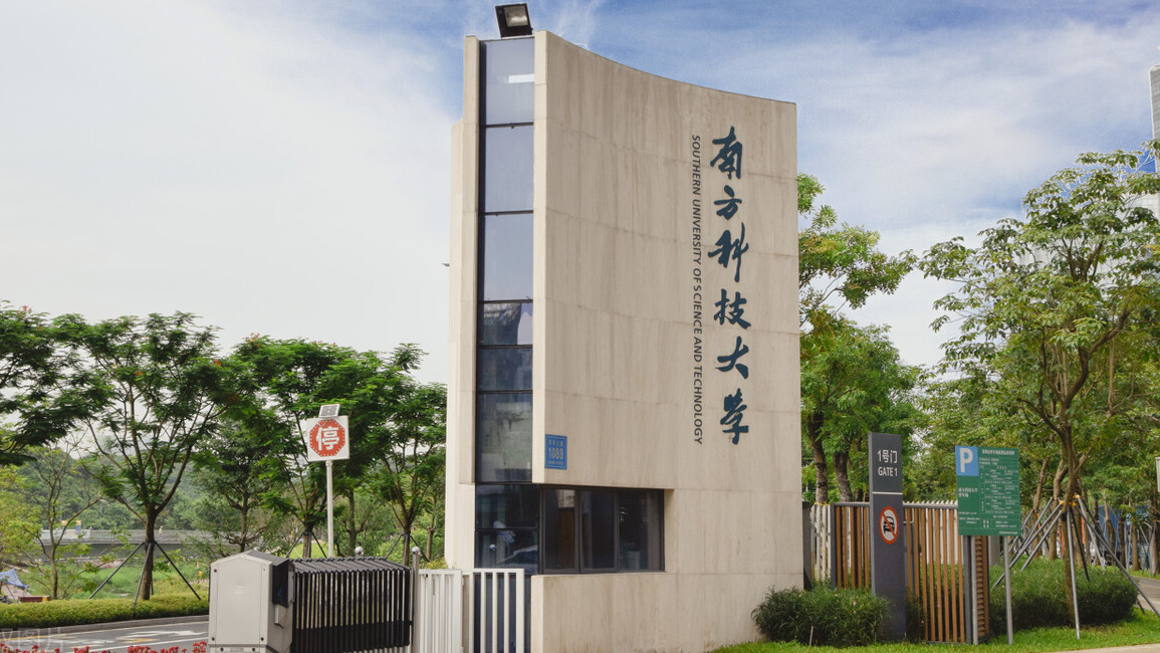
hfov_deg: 33.8
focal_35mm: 62
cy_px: 260
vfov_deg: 19.4
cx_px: 561
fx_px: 1907
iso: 500
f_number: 11
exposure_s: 1/320
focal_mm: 38
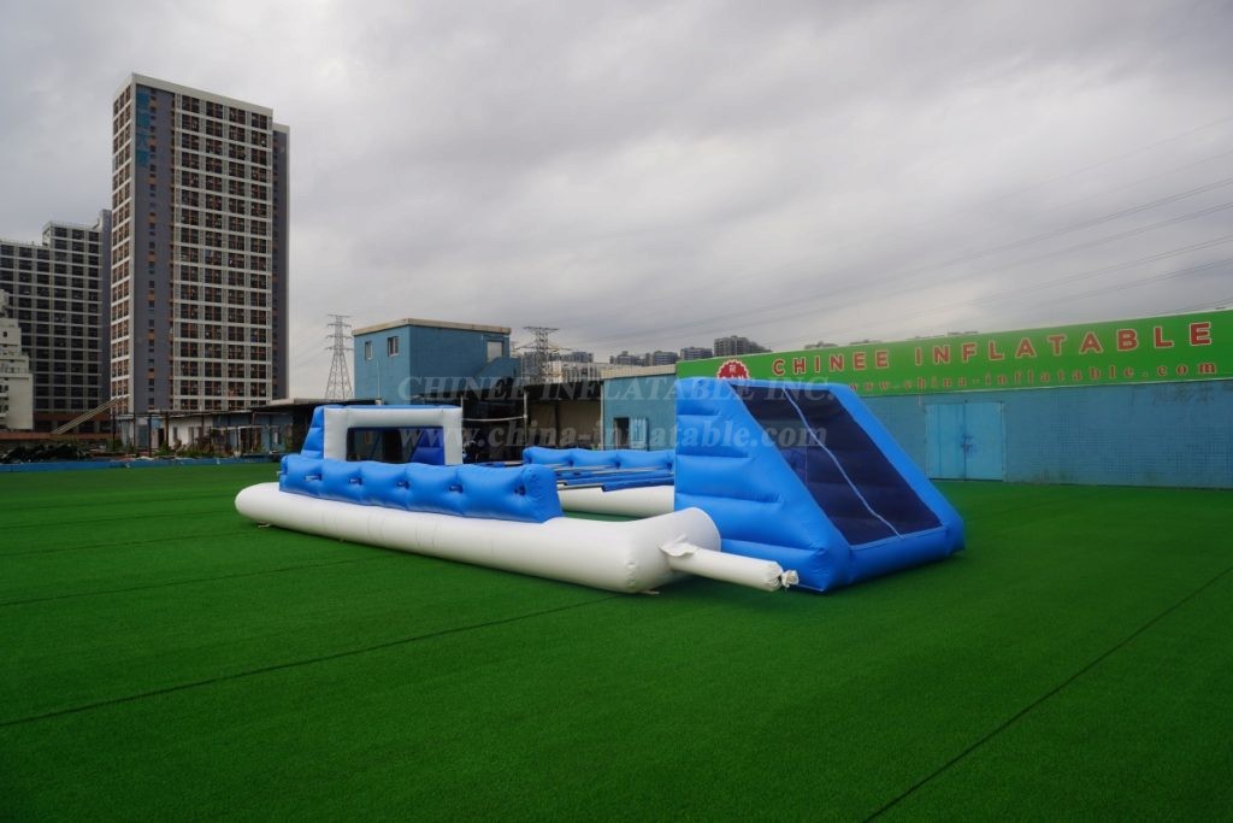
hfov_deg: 73.7
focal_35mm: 24
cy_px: 412
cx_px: 616
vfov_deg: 53.1
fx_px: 822
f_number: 8
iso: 100
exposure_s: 1/125
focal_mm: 16
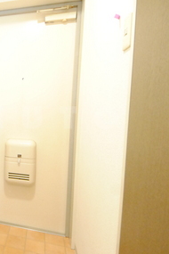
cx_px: -15
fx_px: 190
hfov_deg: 39.5
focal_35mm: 27
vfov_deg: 67.3
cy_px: 119
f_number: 4.5
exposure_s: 1/10
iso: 1600
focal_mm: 8
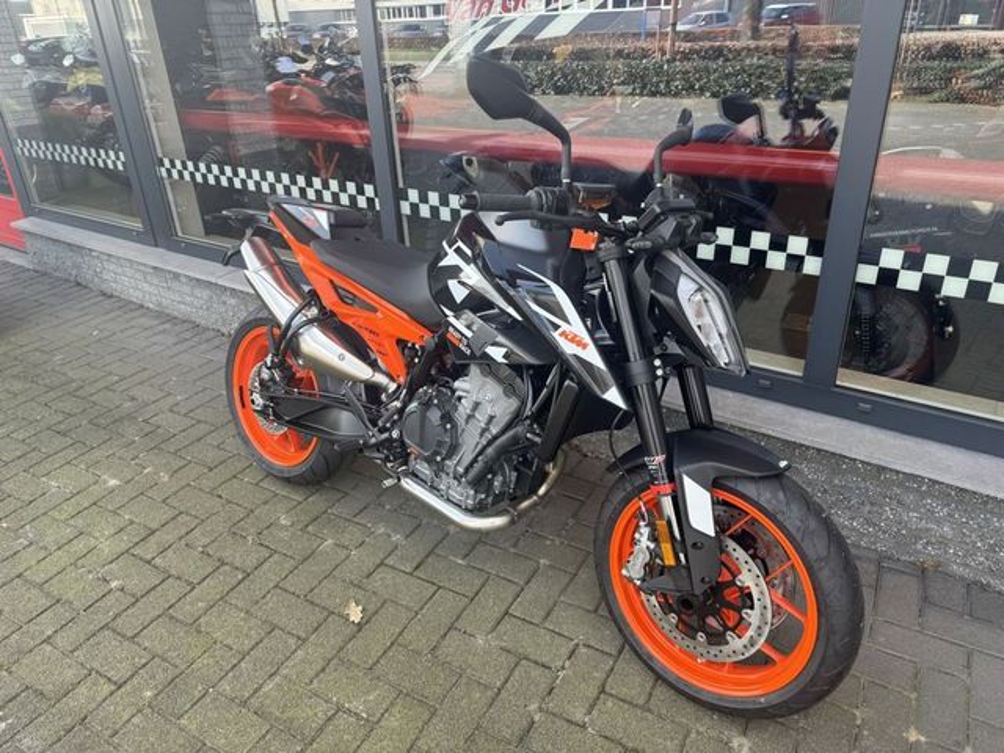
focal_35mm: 24
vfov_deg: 56.8
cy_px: 376
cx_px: 502
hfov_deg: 71.6
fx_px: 696
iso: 80
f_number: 1.78
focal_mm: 6.86
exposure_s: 1/366
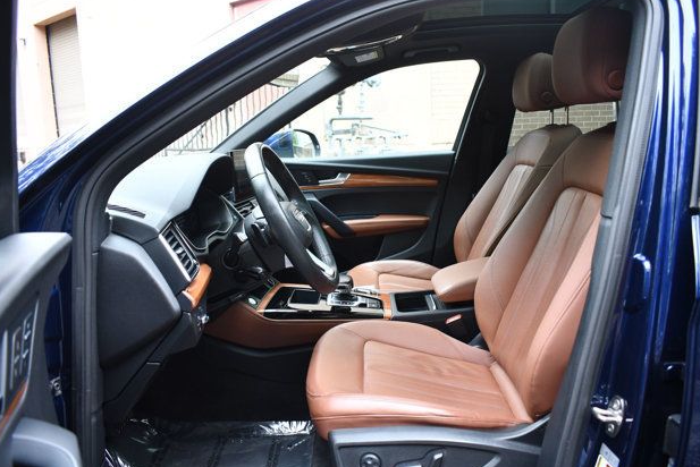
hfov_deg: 65.4
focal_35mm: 28
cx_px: 354
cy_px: 234
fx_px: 545
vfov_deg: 46.4
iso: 800
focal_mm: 18
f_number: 3.5
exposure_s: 1/160
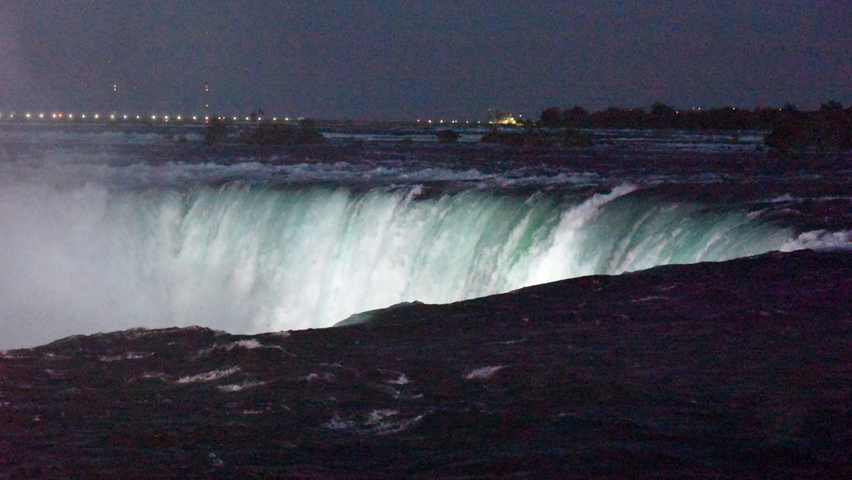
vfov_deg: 13.3
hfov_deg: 23.4
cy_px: 248
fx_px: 2056
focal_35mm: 91
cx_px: 410
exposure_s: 1/200
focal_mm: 82
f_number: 5.6
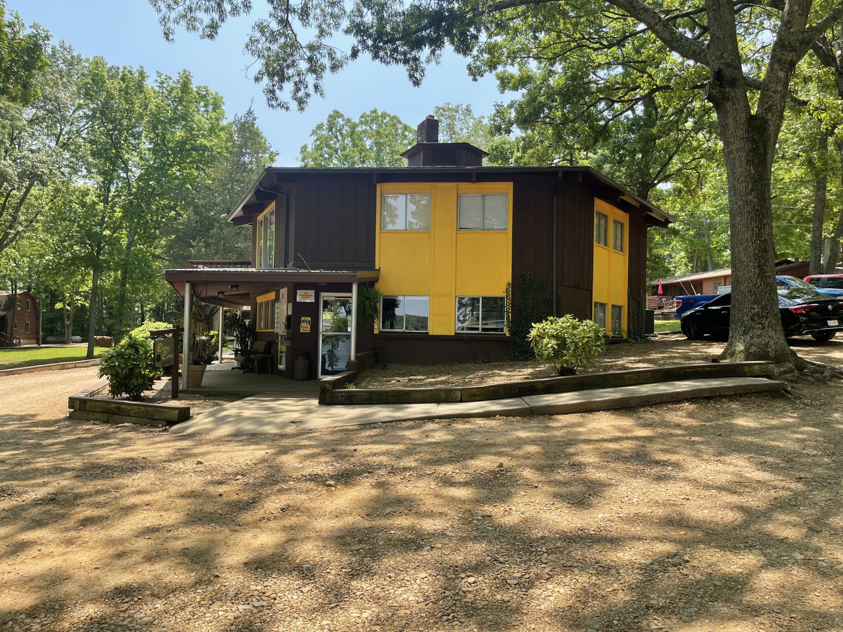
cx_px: 422
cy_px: 316
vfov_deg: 53.1
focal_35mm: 26
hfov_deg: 67.3
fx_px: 633
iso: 32
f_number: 1.6
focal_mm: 5.1
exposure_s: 1/1078
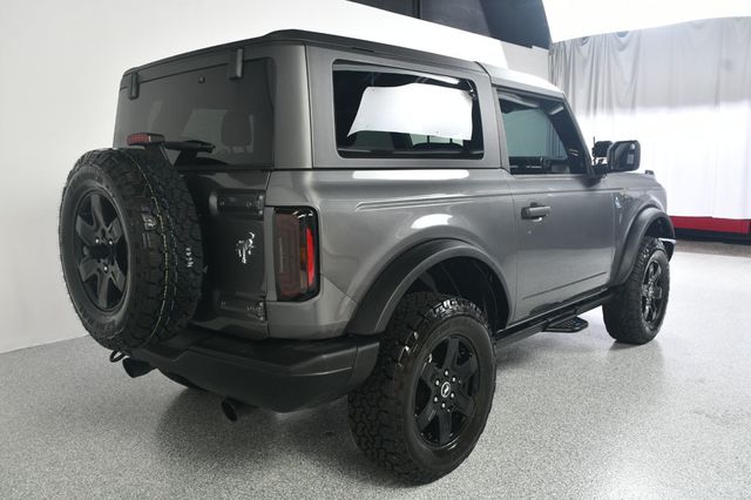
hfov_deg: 62.0
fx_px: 625
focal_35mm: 30
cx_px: 376
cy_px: 250
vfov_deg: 43.6
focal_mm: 20
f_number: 7.1
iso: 100
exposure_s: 1/160
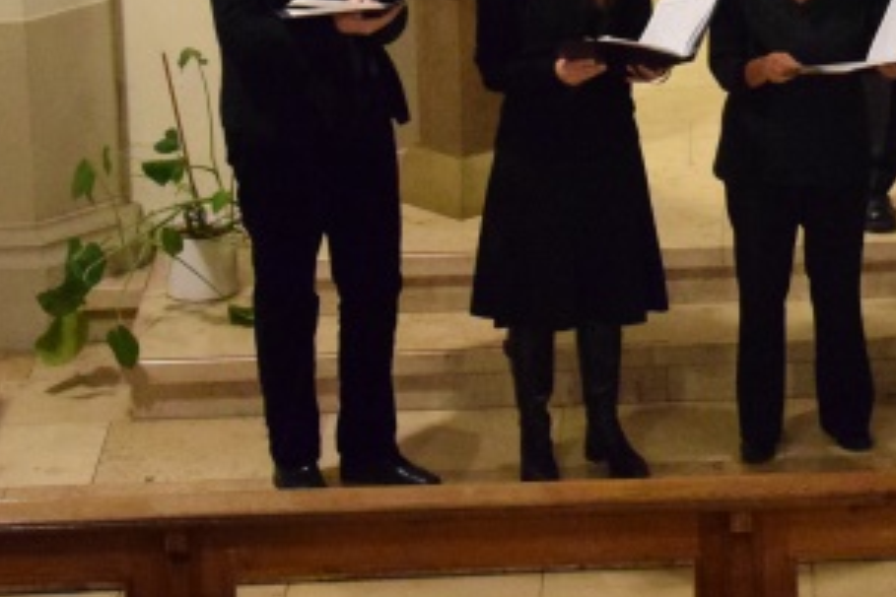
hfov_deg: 8.2
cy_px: -173
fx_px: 6048
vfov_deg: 5.6
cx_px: 1496
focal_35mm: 243
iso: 6400
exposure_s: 1/40
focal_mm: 48
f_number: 5.3
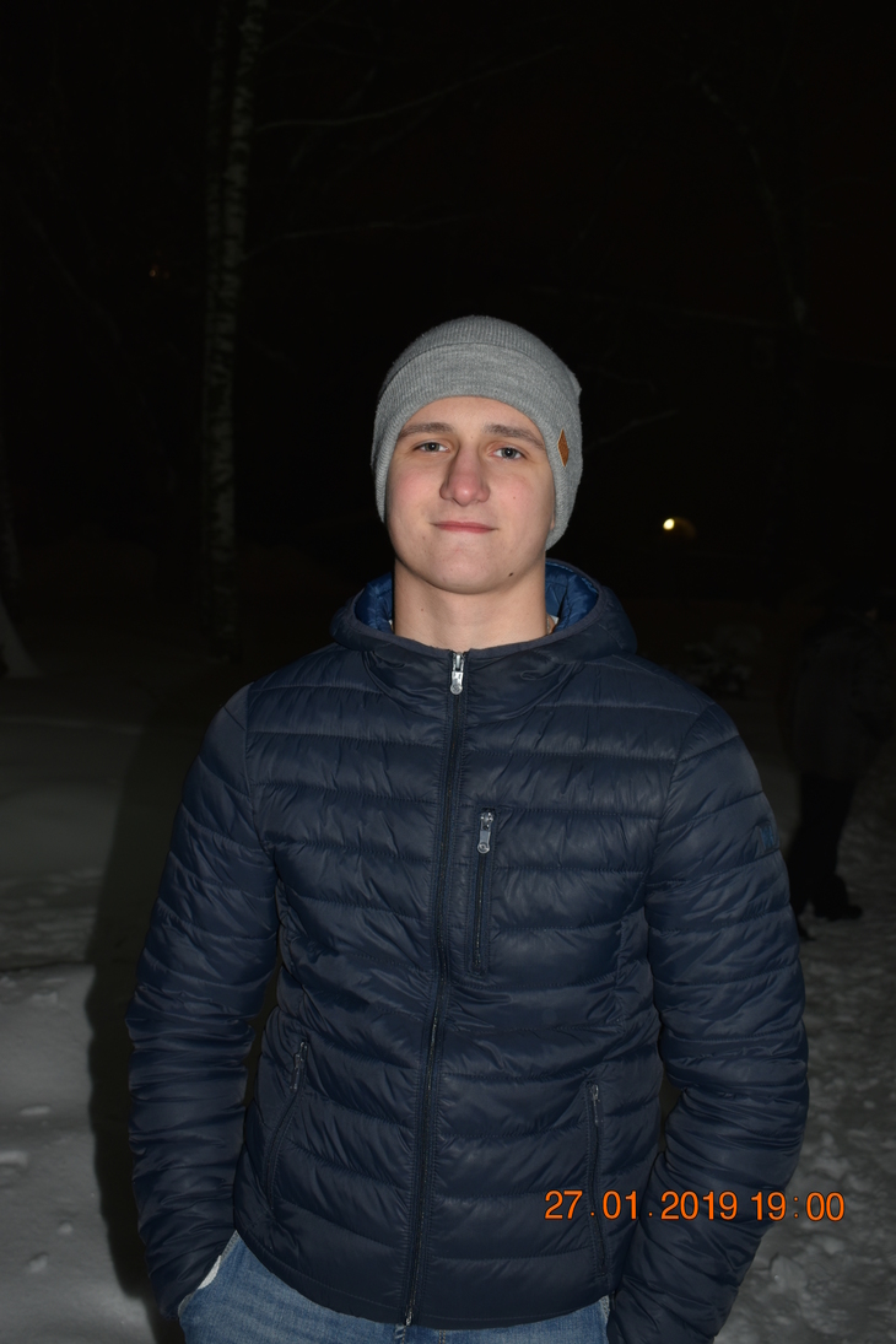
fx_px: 1344
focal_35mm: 36
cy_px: 672
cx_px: 448
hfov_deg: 36.9
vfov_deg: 53.1
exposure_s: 1/30
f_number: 5.6
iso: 200
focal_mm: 24
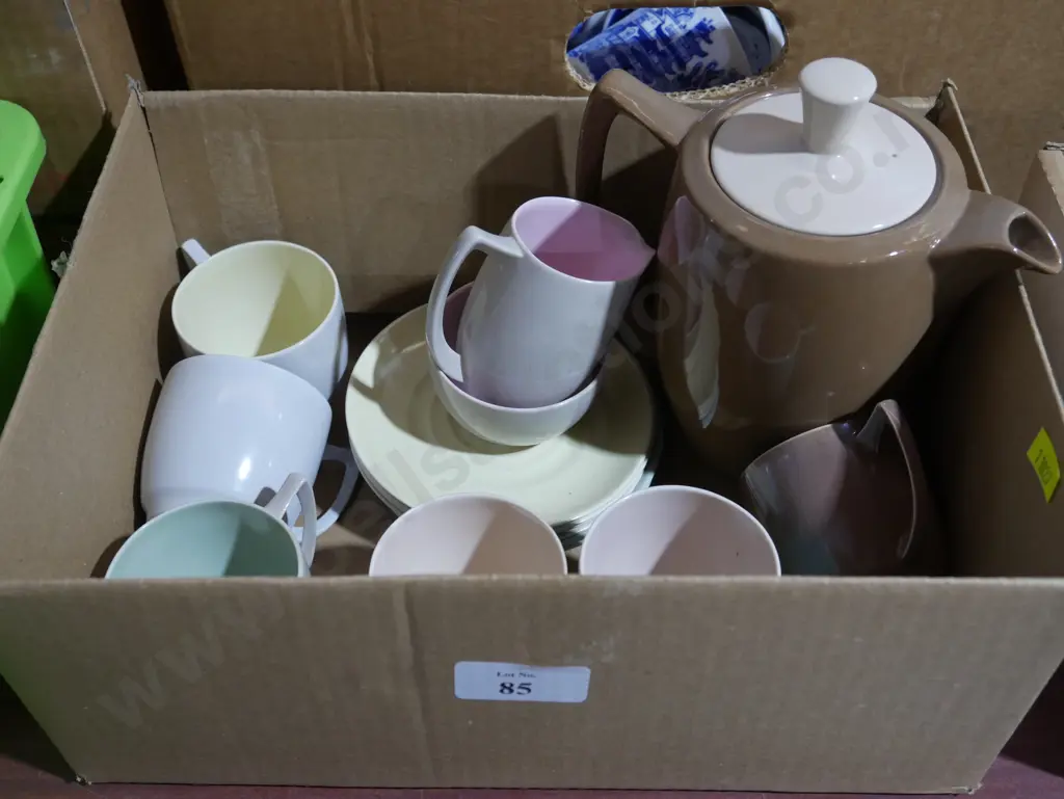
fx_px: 1230
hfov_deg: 46.8
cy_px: 400
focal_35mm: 40
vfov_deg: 36.0
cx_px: 532
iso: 640
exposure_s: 1/60
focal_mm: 20
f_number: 4.4
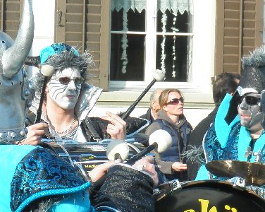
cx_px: -1
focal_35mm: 157
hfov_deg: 12.2
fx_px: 1230
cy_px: 164
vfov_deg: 9.8
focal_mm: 10.4
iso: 64
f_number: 4.5
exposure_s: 1/160
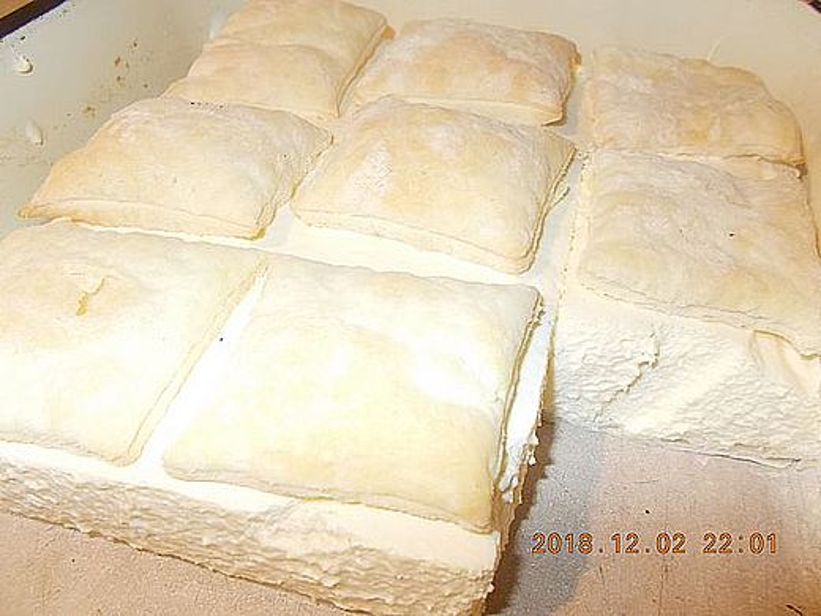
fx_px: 617
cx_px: 410
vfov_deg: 53.1
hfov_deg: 67.3
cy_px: 308
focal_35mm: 26
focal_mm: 4.6
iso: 200
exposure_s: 1/25
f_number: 3.2
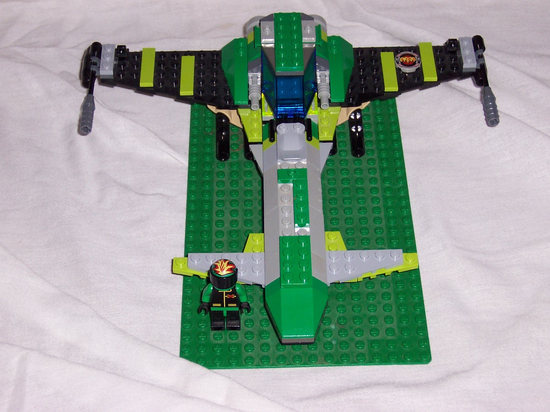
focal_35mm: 98
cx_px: 275
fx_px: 1557
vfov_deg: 15.1
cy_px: 206
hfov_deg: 20.0
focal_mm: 15.2
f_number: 4
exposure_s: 1/90
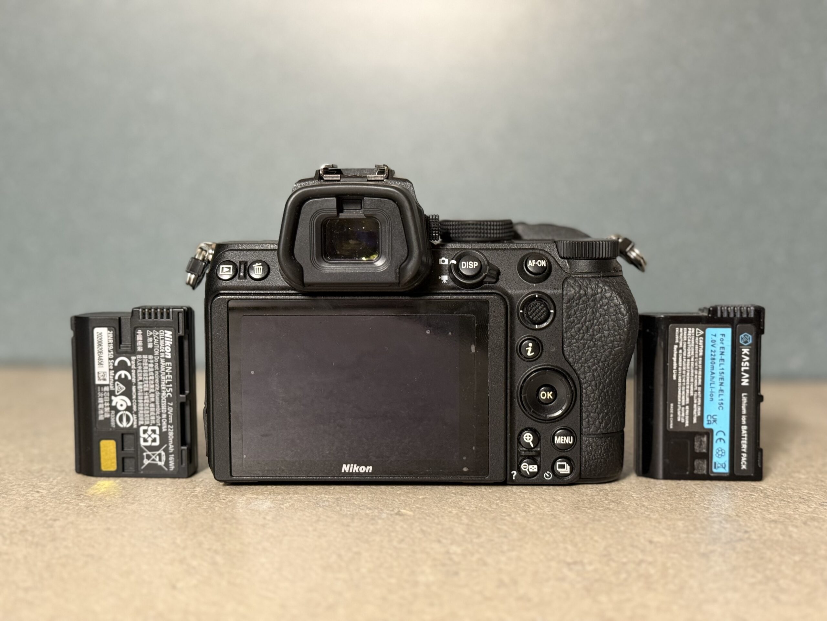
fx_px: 1147
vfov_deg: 30.3
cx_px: 414
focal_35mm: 48
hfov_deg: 39.7
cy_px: 310
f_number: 1.78
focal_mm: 6.76
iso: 200
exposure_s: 1/33
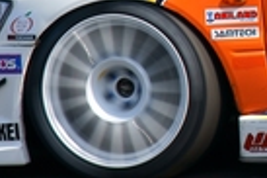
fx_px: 15556
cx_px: 511
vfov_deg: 0.7
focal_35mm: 2100
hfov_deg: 1.0
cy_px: -102
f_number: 5.6
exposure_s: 1/160
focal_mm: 300
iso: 100
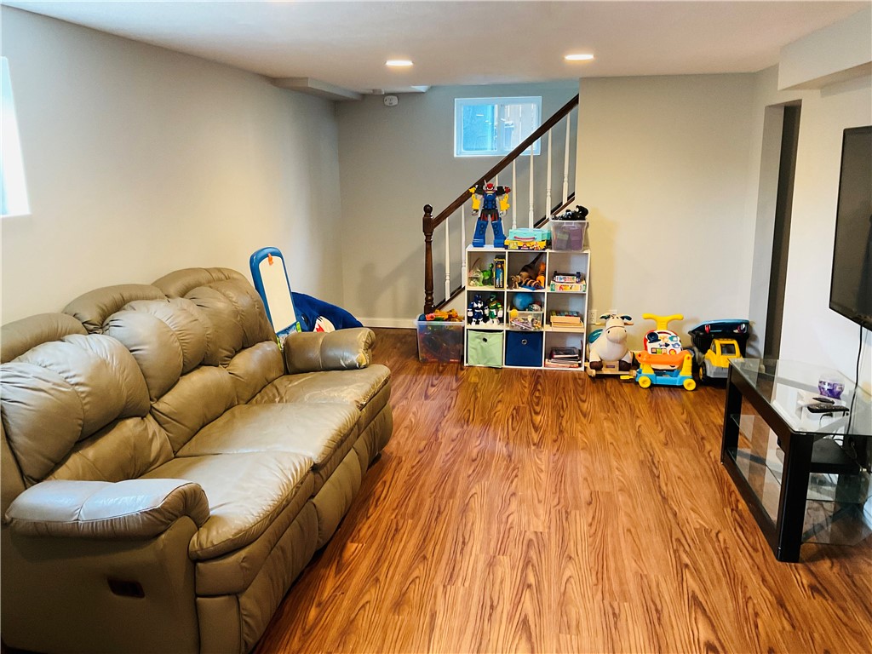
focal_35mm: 29
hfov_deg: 61.7
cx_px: 436
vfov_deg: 48.2
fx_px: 731
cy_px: 327
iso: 160
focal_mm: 3
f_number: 1.8
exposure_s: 1/60
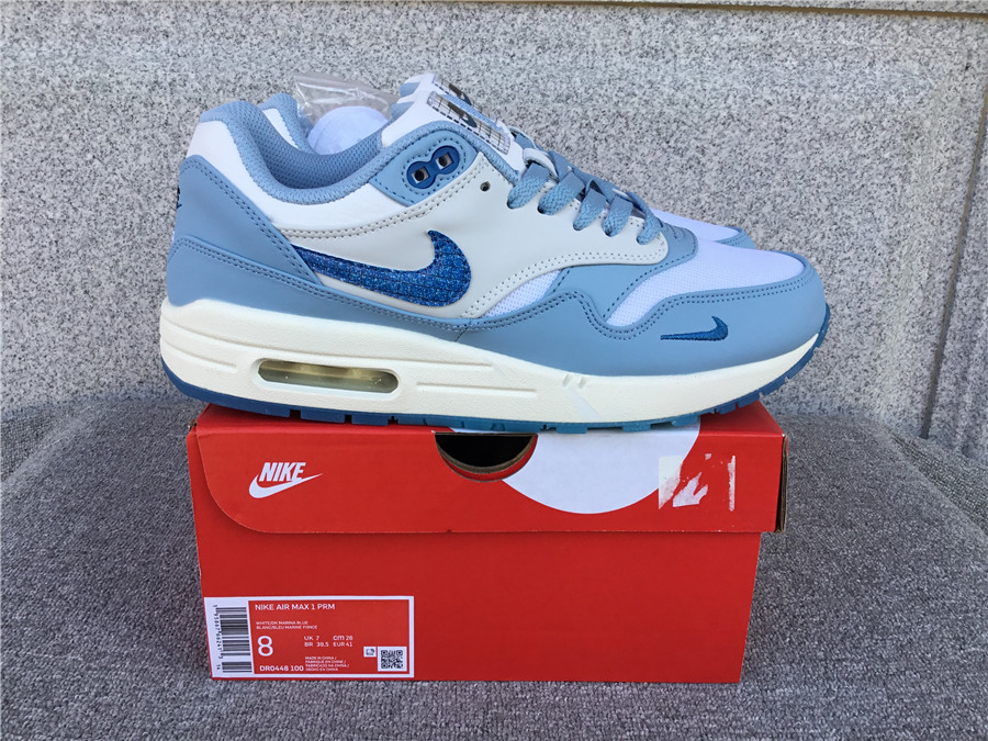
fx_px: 885
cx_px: 494
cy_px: 370
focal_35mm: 31
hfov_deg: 58.4
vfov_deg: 45.4
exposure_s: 1/152
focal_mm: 3.3
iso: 25
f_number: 2.4
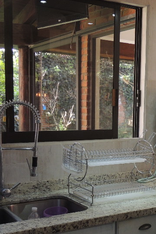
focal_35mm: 59
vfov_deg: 33.5
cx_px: 139
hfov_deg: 22.5
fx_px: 384
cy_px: 163
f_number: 3.1
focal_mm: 5.3
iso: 200
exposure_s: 1/30
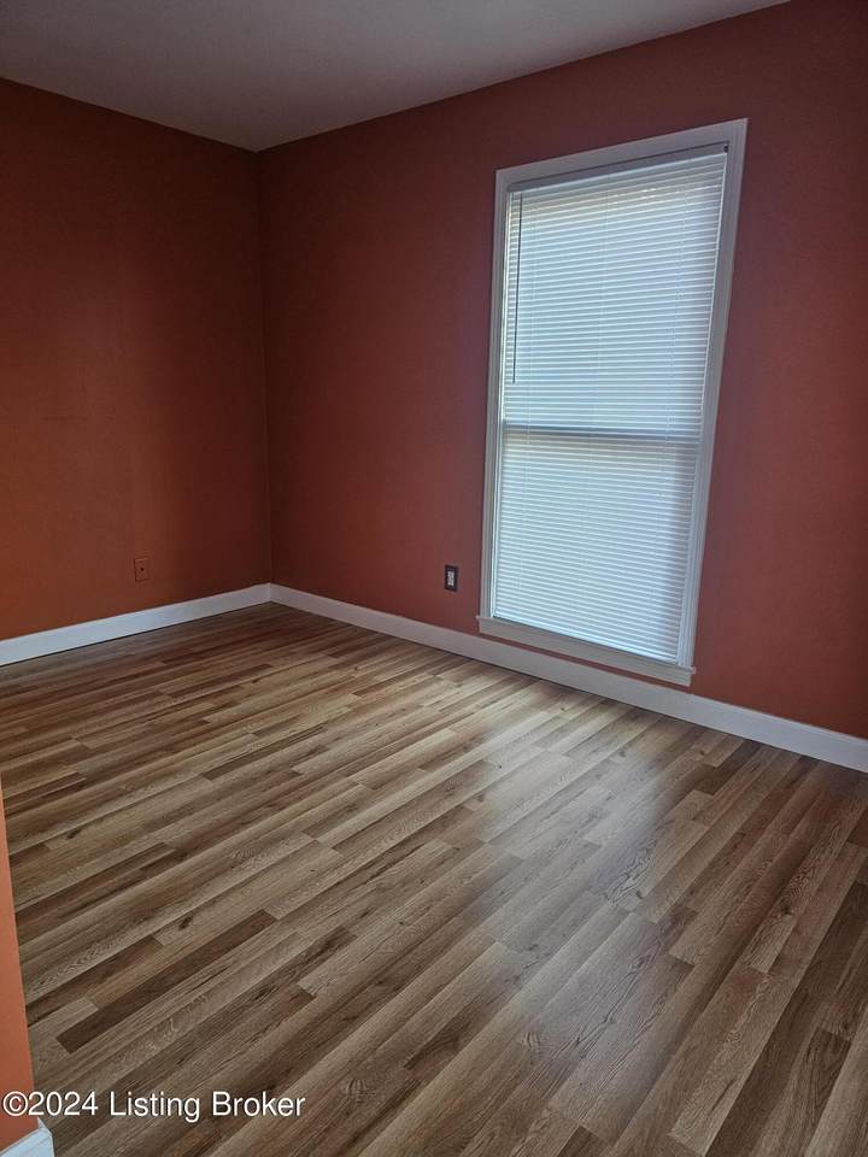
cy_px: 578
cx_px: 434
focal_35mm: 23
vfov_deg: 73.9
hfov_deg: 58.9
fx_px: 769
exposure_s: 1/60
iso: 640
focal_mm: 6.3
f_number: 1.7
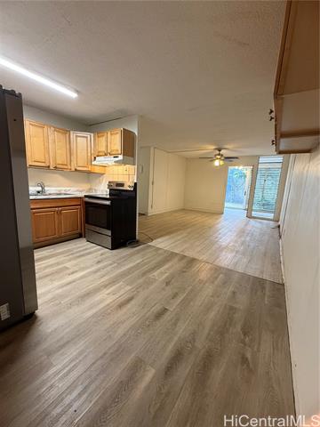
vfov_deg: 102.1
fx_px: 173
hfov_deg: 85.7
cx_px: 160
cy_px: 214
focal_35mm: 14
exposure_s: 1/60
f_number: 2.2
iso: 250
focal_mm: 2.22
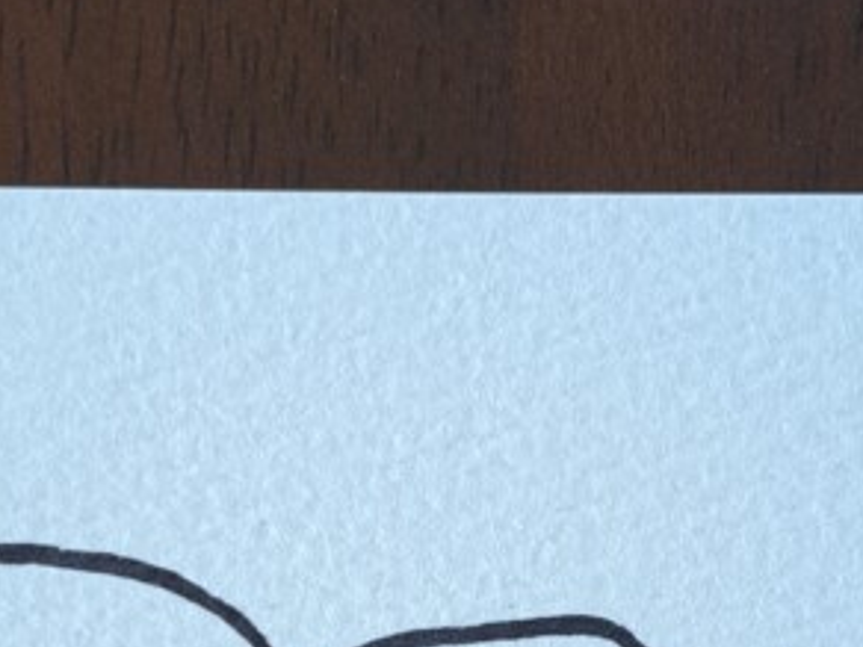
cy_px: 668
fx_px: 1571
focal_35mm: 63
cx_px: 414
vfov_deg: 22.3
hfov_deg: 30.7
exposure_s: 1/50
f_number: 1.8
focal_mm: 5.23
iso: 50
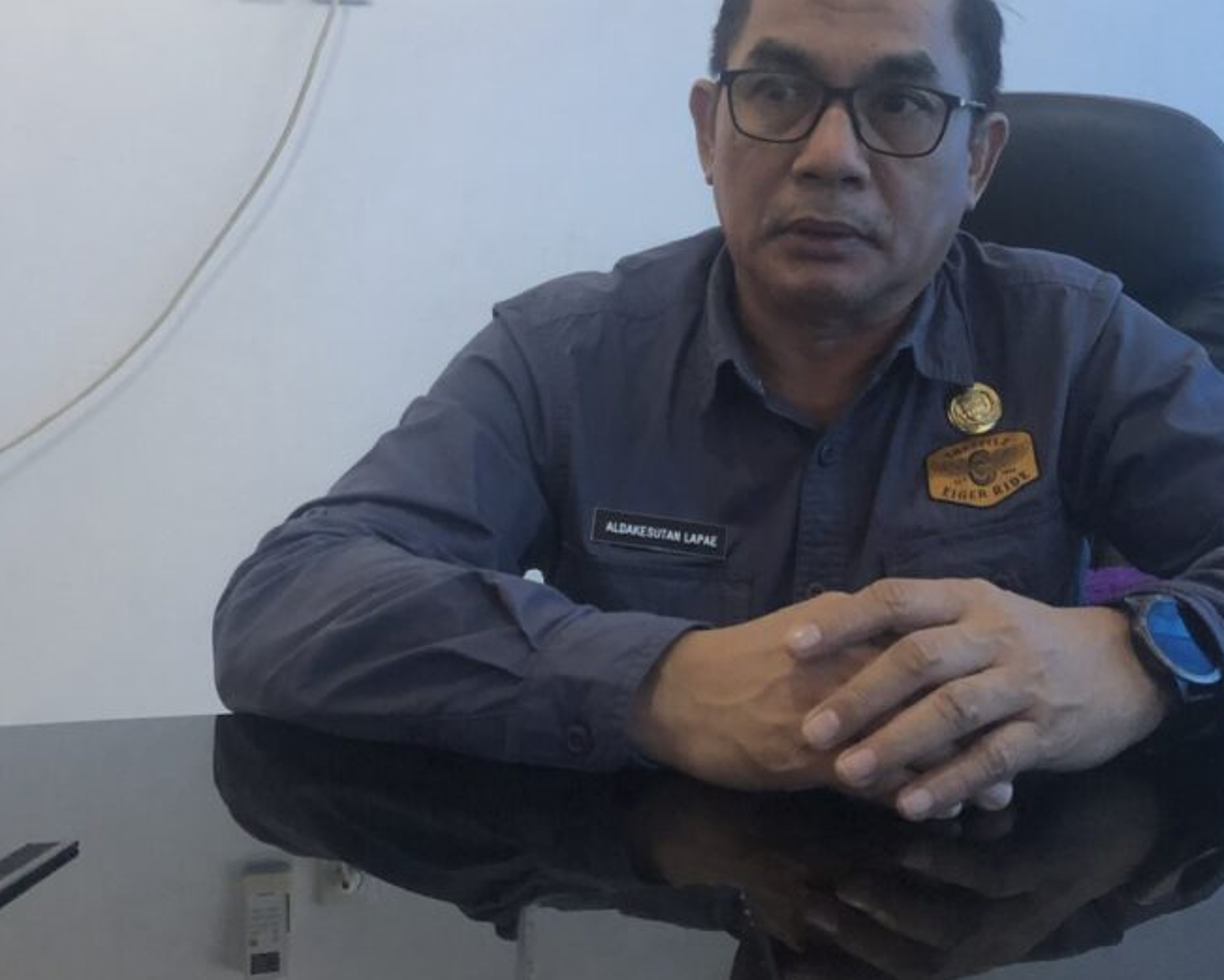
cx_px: 824
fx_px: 1558
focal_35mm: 43
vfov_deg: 34.5
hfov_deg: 42.3
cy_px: 299
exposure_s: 1/15
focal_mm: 4
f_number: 1.8
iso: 80
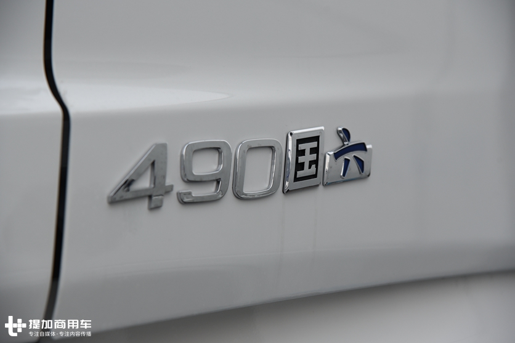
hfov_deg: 19.5
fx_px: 1502
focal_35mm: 105
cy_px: 172
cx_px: 258
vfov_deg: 13.0
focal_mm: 105
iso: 400
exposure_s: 1/125
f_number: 5.6
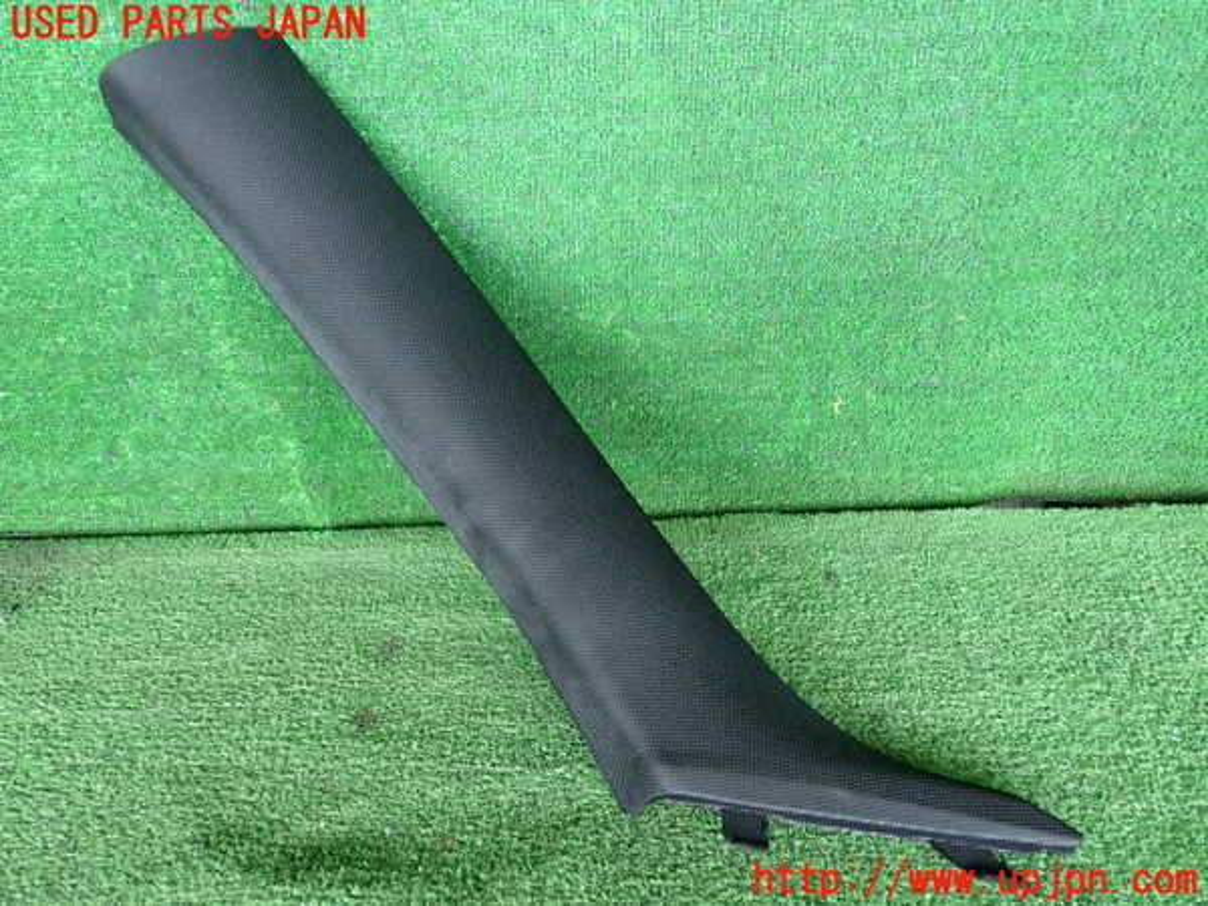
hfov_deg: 60.0
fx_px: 1047
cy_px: 453
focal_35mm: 30
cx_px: 604
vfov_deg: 46.8
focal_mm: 5.4
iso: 250
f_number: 2.3
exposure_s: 1/125
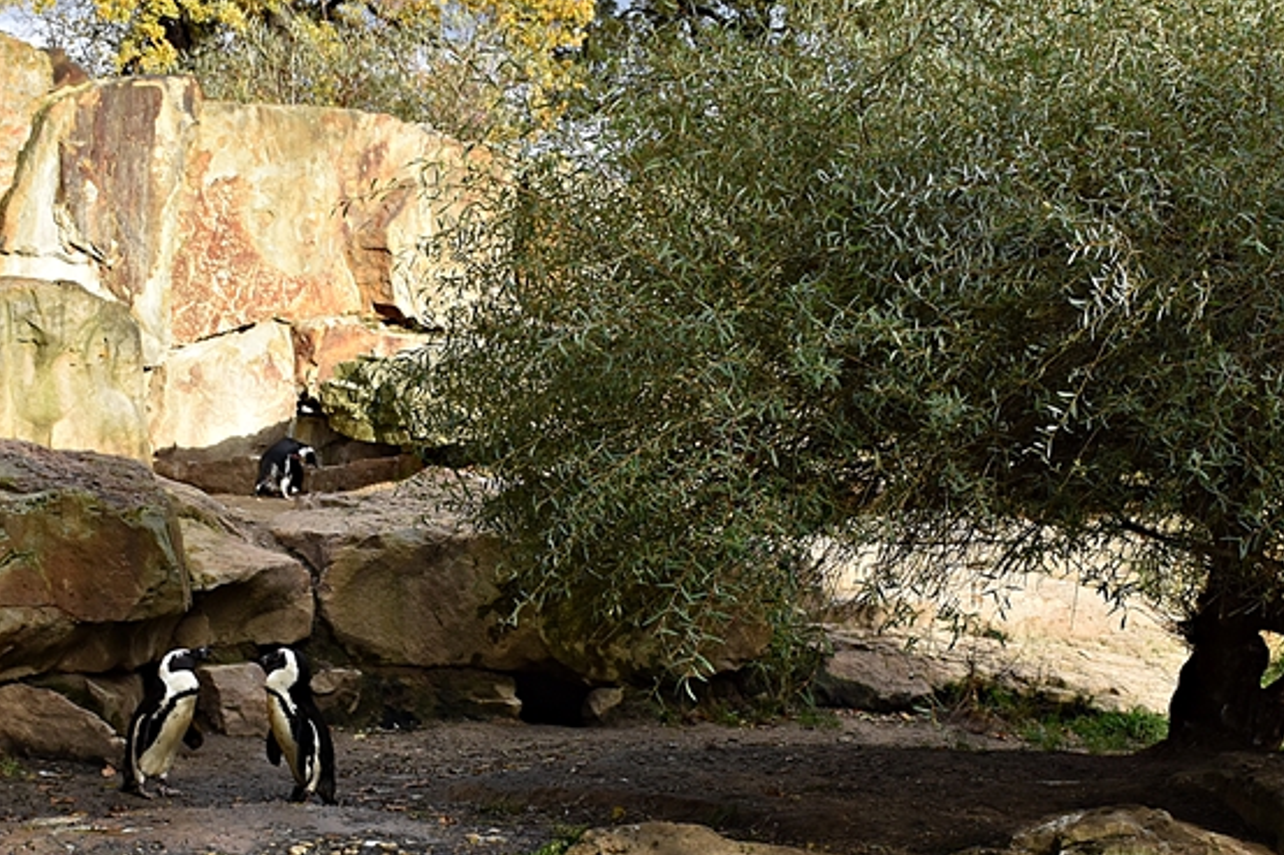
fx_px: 2671
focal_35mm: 75
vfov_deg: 18.1
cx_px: 510
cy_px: 643
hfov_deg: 27.0
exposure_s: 1/250
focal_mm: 27
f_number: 10
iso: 400
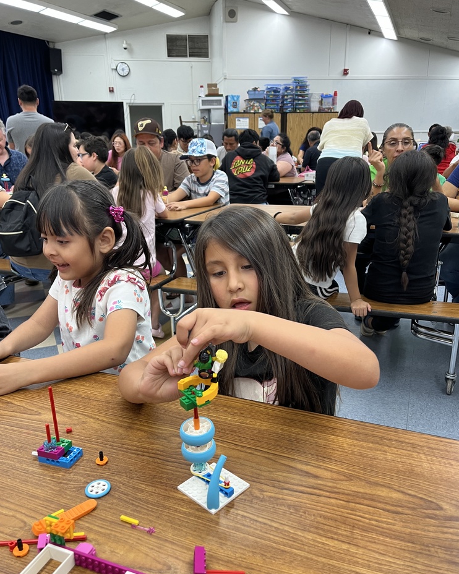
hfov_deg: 51.5
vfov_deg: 62.2
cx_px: 232
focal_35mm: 28
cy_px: 295
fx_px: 476
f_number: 1.6
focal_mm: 5.1
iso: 160
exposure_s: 1/60
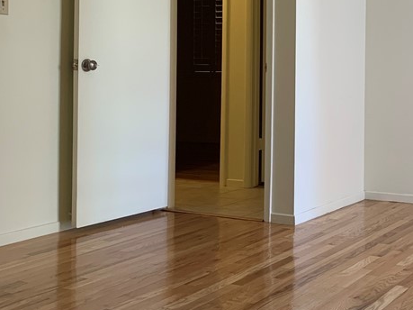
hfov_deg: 32.3
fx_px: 692
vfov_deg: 24.9
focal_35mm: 58
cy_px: 77
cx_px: 330
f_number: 1.8
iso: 100
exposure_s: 1/60
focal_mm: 4.25
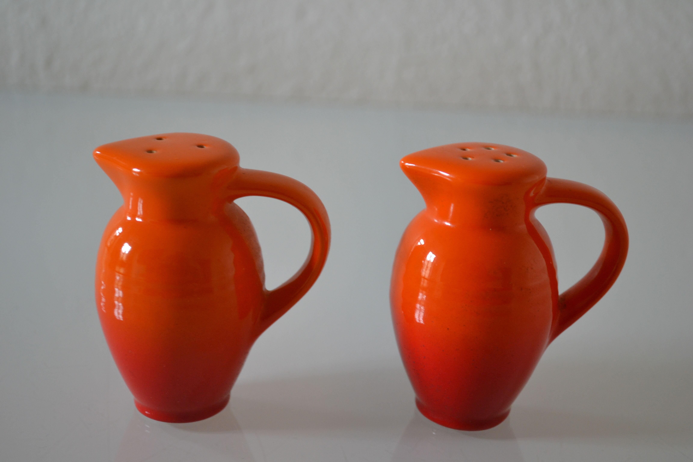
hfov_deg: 31.9
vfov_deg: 21.6
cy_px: 231
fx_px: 1213
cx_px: 346
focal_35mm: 63
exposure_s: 1/15
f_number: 5.3
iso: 560
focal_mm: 42
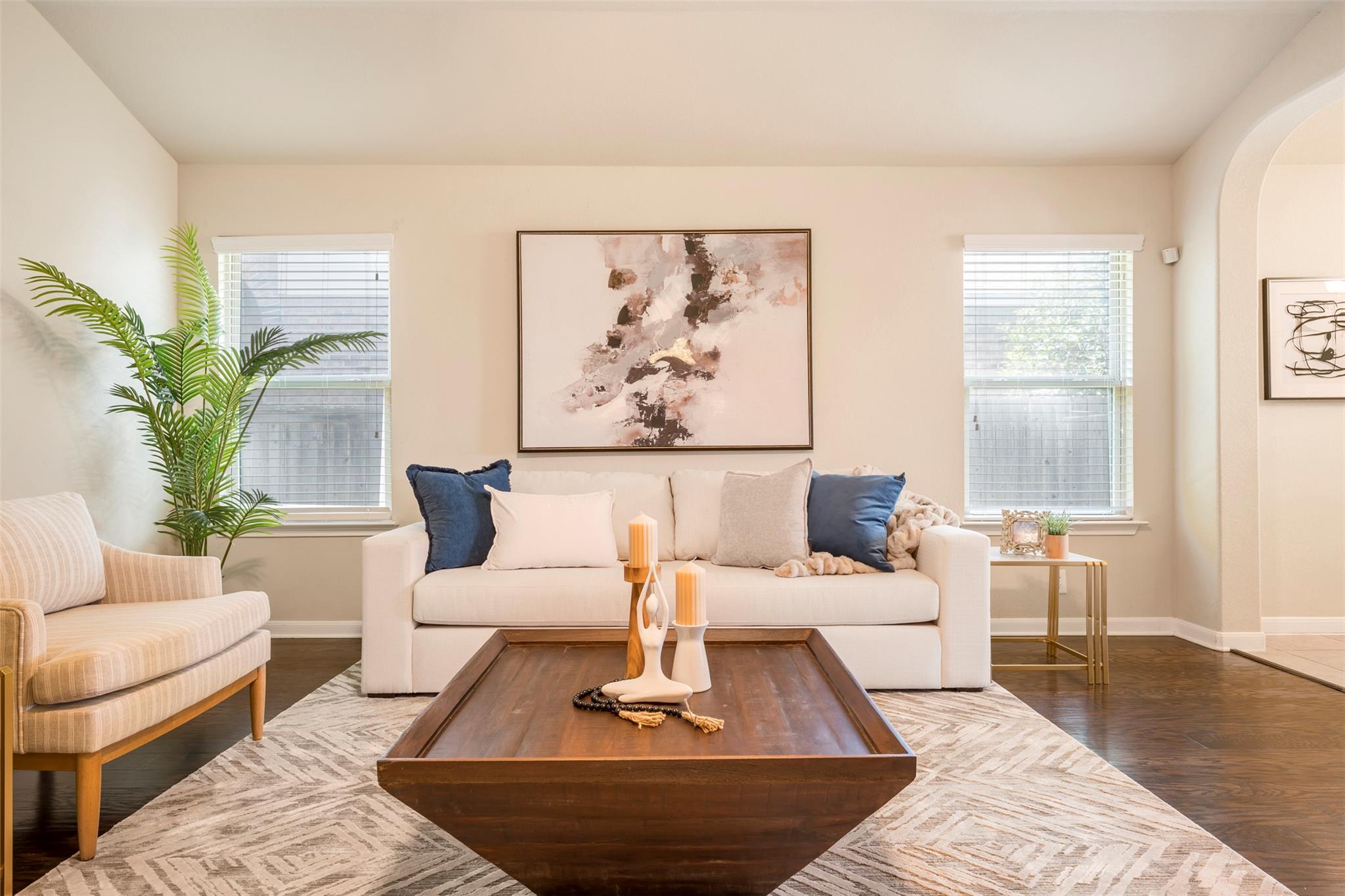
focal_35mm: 20
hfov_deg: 82.6
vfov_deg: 60.7
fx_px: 766
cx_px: 672
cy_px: 448
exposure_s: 1/1.67
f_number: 11
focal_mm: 20.5
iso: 250
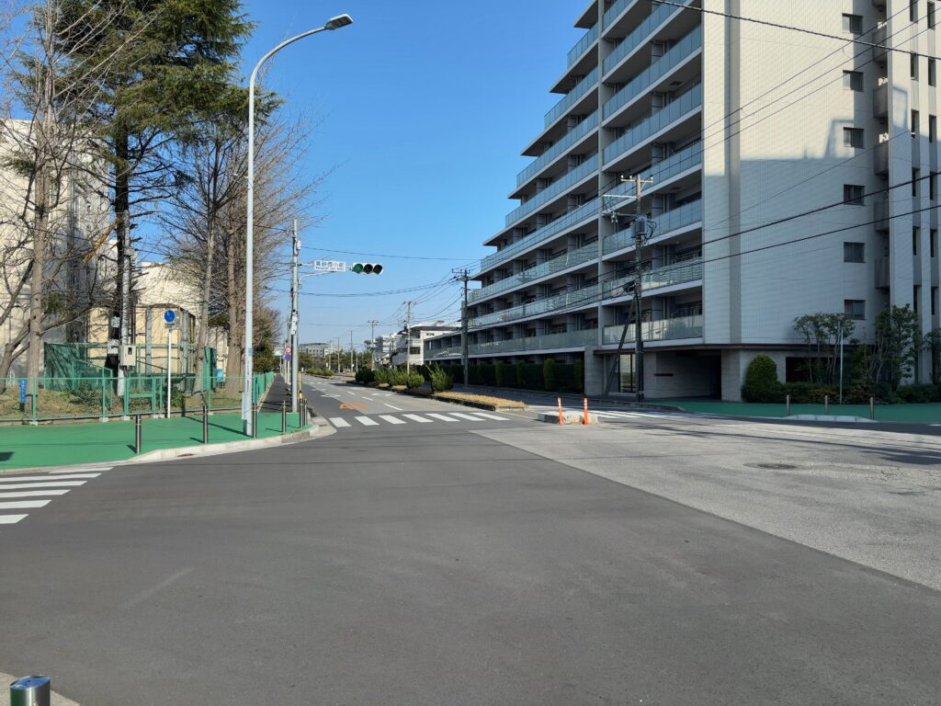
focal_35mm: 26
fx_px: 707
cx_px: 470
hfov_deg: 67.3
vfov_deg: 53.1
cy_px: 353
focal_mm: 5.96
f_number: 1.6
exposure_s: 1/2513
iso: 50
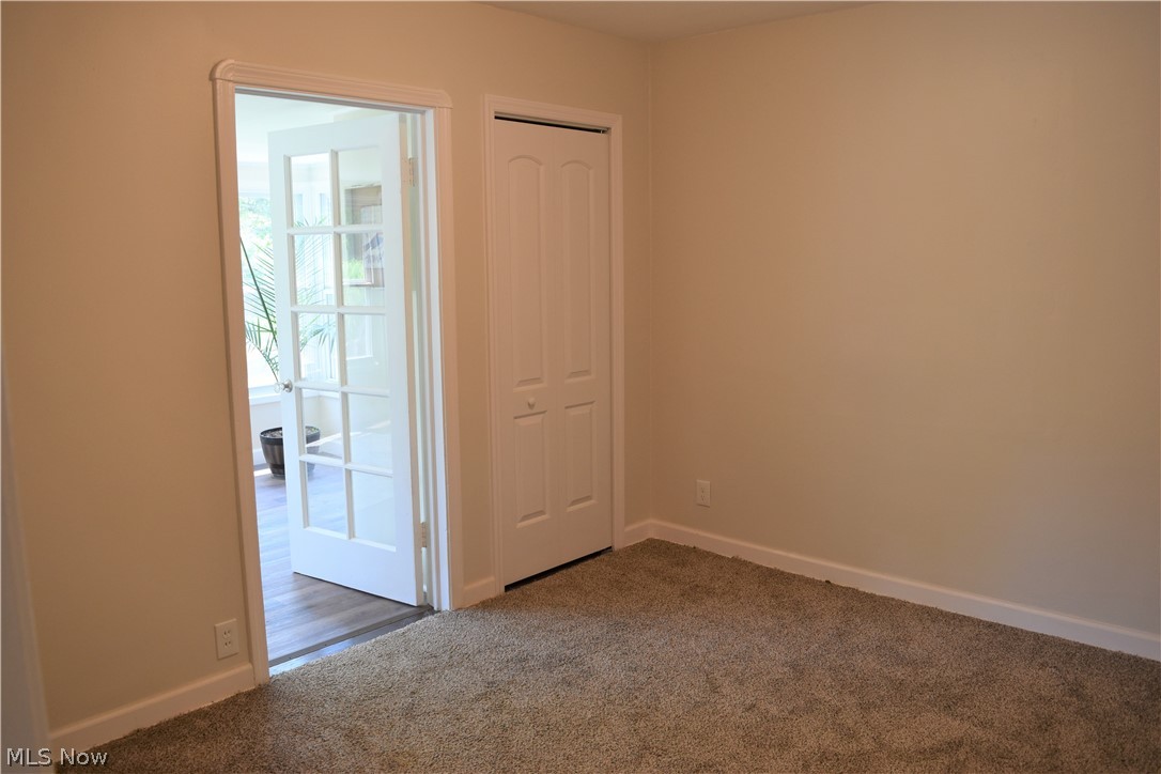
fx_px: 871
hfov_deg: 67.4
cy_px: 387
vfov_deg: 47.9
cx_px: 580
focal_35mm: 27
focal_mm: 18
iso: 400
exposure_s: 1/100
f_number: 5
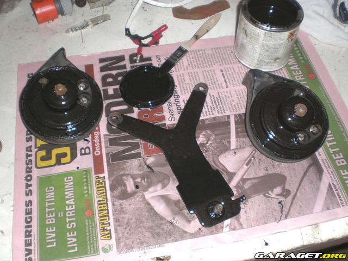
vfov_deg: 37.7
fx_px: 382
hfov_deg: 49.0
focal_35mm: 38
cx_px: 174
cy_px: 130
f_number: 3.1
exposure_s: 1/60
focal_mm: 6.3
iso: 50
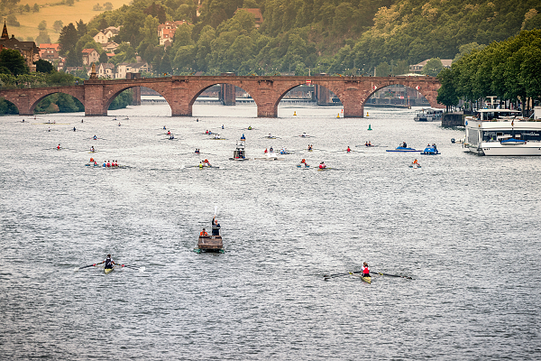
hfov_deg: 8.2
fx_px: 3757
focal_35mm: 250
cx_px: 270
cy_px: 180
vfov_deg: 5.5
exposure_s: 1/1000
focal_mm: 250
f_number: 5.6
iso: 400
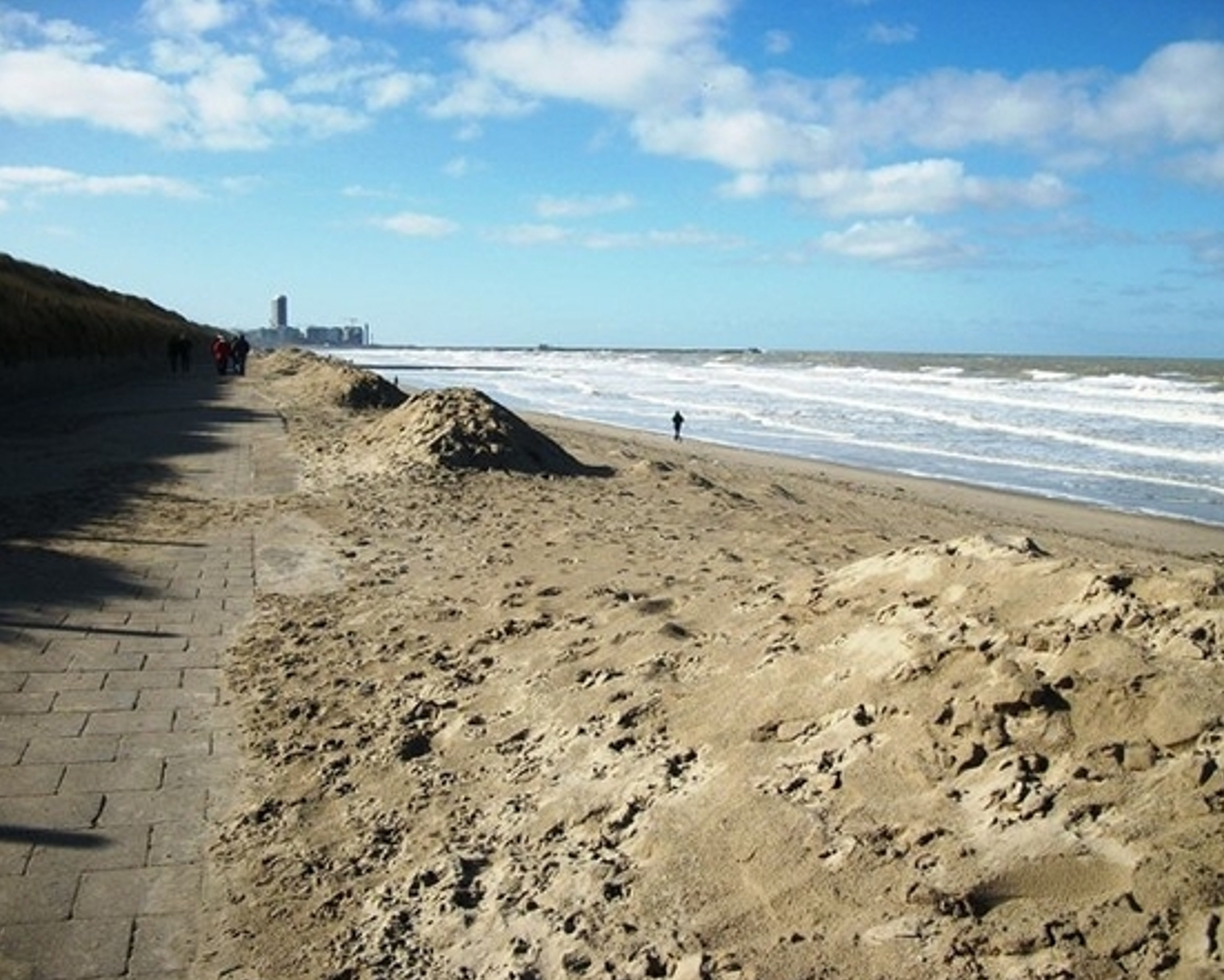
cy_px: 498
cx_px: 598
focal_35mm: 34
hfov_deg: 52.8
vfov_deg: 43.4
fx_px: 1232
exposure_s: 1/200
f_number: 8.8
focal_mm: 5.7
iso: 80
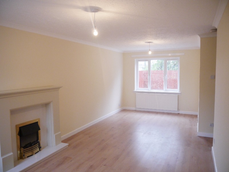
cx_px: 114
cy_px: 86
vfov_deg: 49.7
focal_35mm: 28
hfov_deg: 63.4
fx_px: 185
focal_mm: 14
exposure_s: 1/60
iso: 640
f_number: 3.5
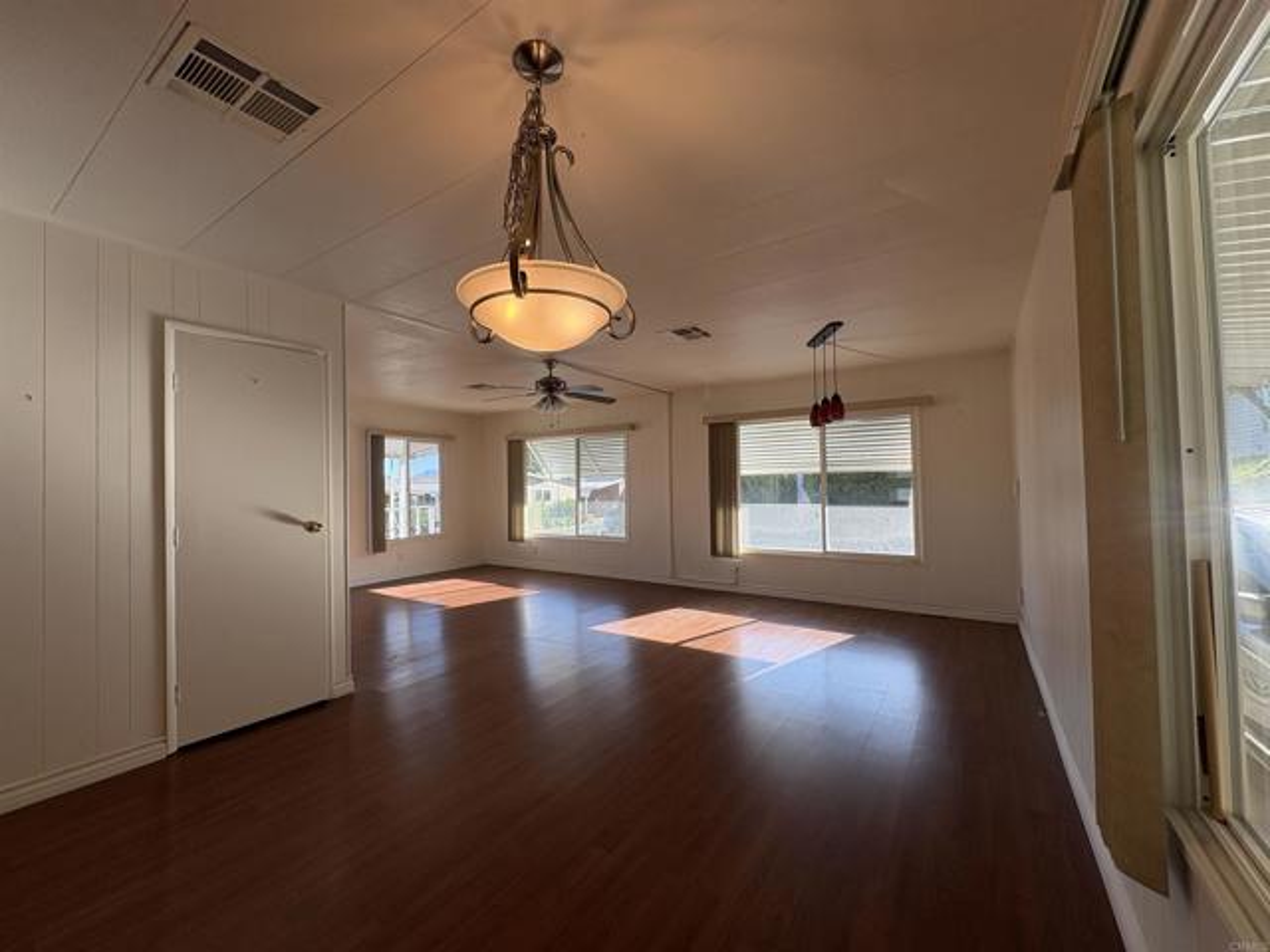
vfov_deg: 85.7
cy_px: 476
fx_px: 514
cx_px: 635
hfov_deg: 102.1
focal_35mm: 14
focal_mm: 2.22
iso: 64
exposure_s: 1/225
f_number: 2.2
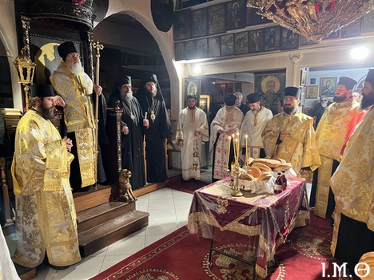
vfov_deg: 53.1
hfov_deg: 67.3
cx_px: 187
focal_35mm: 26
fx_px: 281
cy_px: 140
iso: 500
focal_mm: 5.7
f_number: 1.5
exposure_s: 1/25
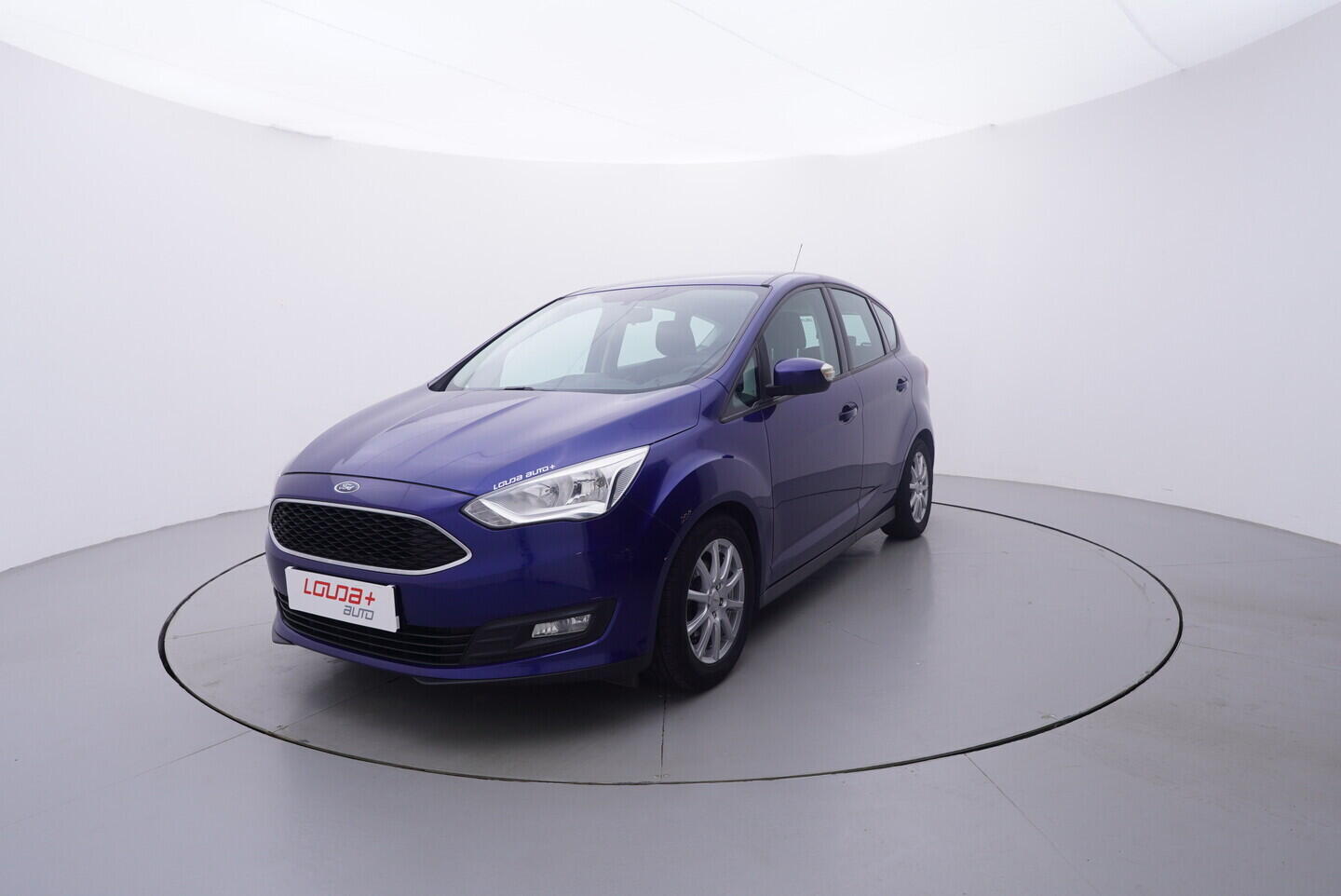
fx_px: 839
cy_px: 448
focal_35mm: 22
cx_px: 670
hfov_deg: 77.3
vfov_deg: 56.2
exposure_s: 1/80
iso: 200
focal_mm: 15
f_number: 5
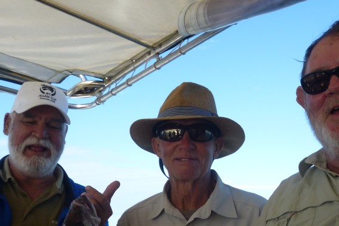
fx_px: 490
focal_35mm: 52
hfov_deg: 38.2
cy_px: 220
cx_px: 182
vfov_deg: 24.9
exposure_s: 1/500
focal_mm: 5
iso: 100
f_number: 3.1
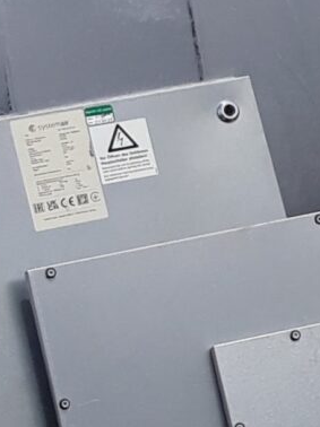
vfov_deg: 10.8
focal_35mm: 183
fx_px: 2258
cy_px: 140
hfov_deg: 7.6
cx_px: 725
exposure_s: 1/3077
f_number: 1.7
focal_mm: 3.71
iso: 40
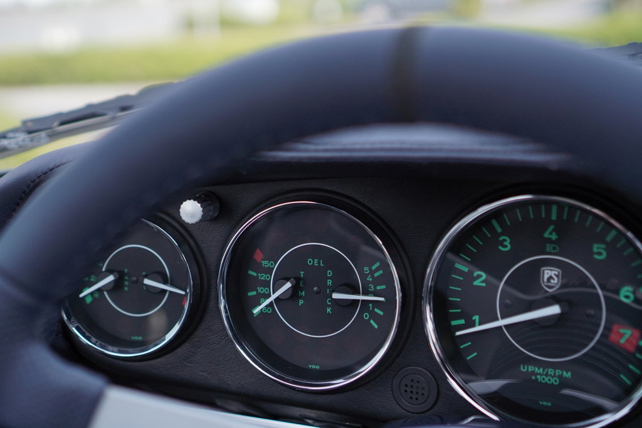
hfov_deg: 37.8
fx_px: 936
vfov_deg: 25.8
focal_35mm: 52
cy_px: 214
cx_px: 321
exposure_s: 1/2000
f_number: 2.2
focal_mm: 35
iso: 320
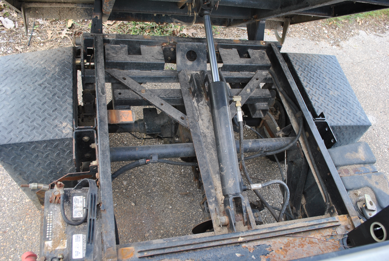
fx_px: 325
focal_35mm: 30
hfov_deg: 61.8
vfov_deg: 43.8
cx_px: 194
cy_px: 130
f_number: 5
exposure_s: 1/80
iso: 200
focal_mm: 20
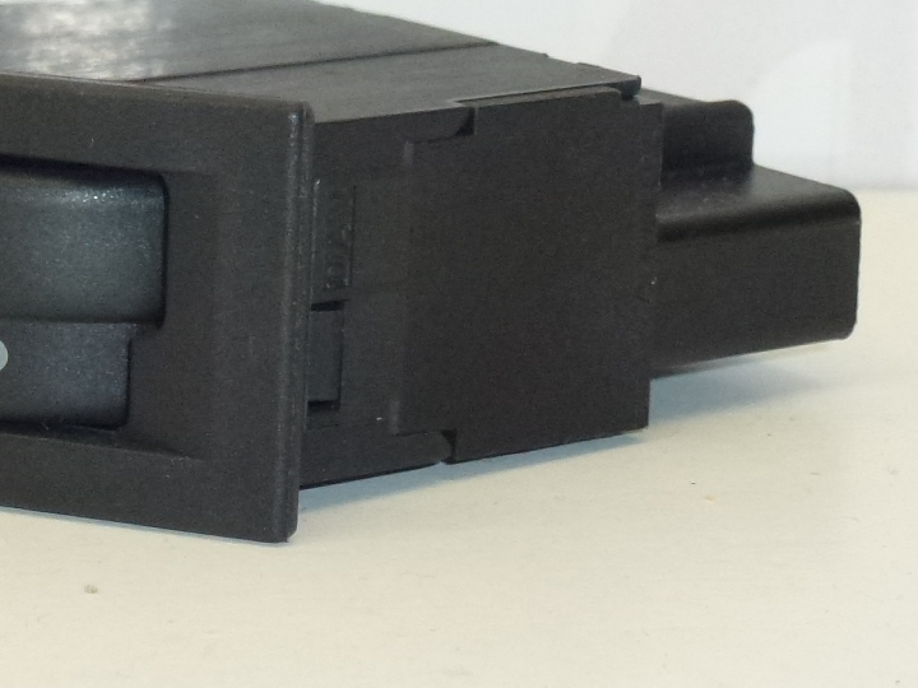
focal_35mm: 148
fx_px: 3925
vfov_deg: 10.0
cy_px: 83
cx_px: 121
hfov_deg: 13.2
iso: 400
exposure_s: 1/200
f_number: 4.3
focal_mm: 9.4
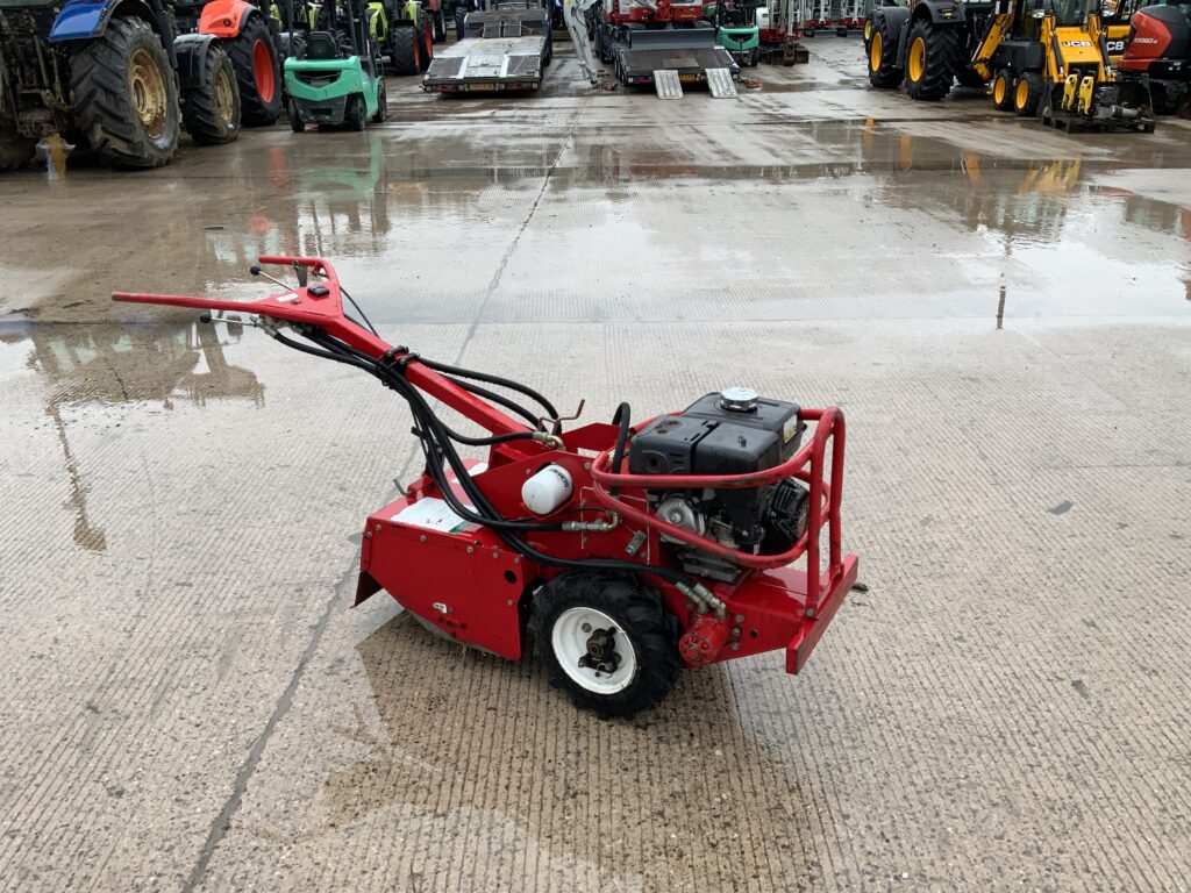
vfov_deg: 48.2
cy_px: 446
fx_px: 998
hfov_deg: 61.7
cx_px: 596
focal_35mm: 29
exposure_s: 1/389
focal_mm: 3
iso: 16
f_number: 1.8
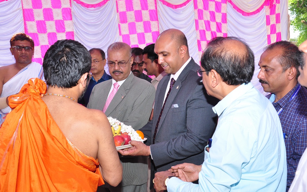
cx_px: 154
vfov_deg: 29.9
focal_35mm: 43
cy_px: 98
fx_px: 360
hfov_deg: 46.2
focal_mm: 28
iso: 500
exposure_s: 1/125
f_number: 7.1
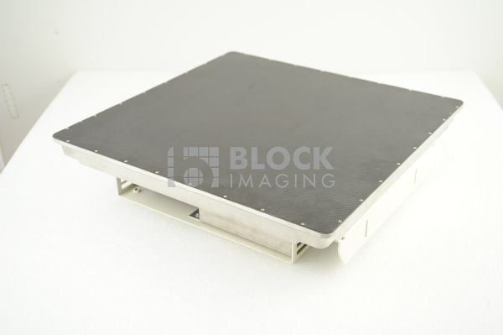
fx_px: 698
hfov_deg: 39.6
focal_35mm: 50
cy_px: 168
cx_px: 252
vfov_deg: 26.9
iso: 800
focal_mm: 50
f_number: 6.3
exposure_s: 1/100
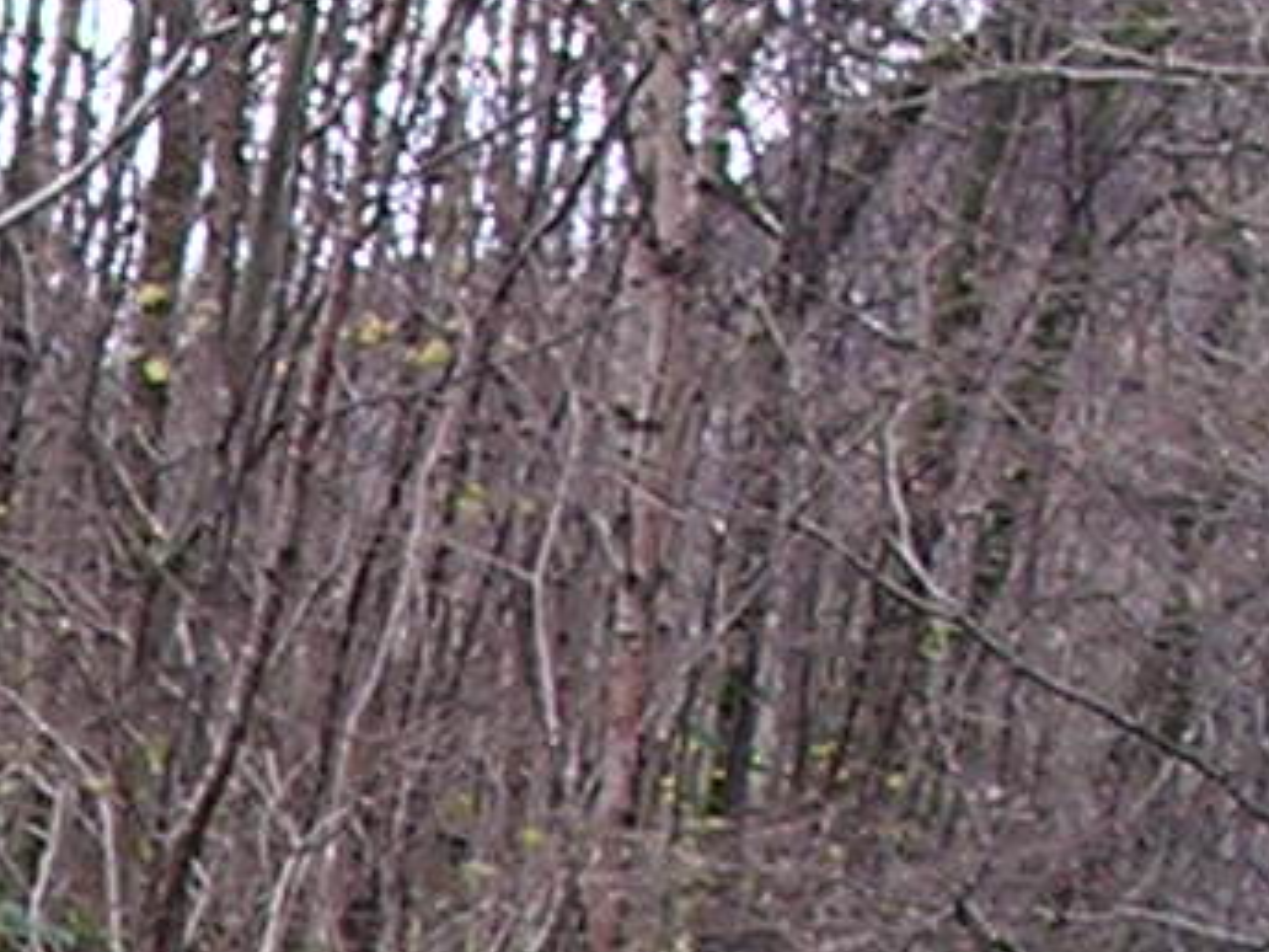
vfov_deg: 6.4
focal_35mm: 226
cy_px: 2015
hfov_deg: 8.2
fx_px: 8285
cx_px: -1542
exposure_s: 1/35.6
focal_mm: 5.8
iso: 100
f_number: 2.8
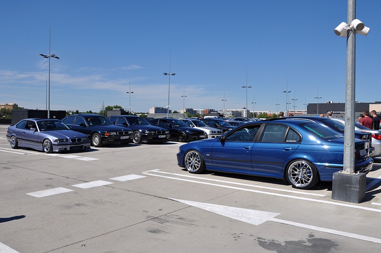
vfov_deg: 39.9
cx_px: 190
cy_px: 126
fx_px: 349
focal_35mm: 33
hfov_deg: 57.3
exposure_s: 1/500
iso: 200
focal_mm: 22
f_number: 11
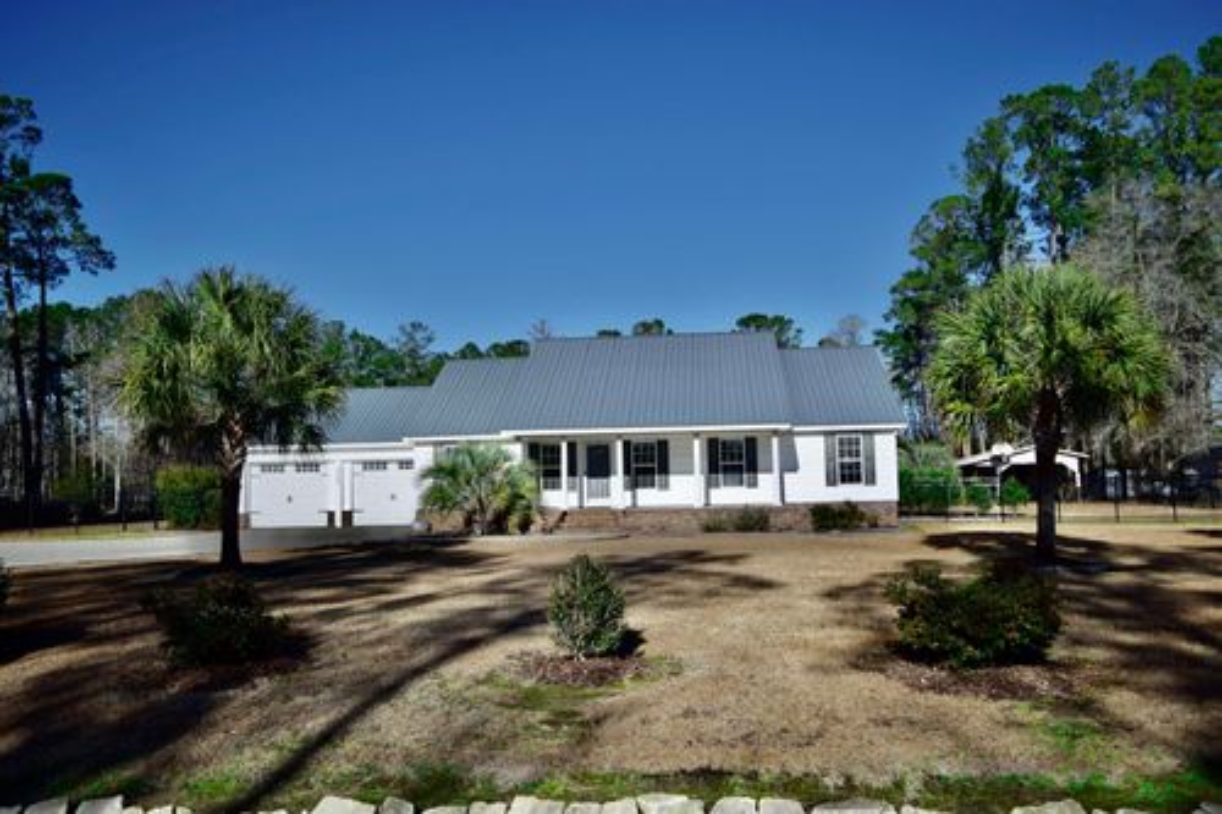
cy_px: 407
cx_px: 611
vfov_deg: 47.9
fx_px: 916
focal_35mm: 27
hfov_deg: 67.4
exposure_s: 1/4000
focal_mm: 18
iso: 180
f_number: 3.5
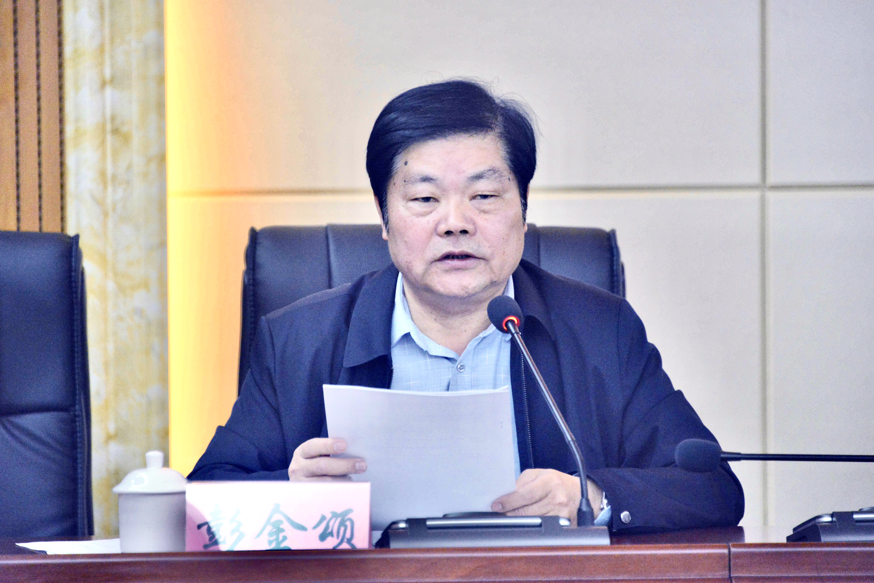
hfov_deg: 6.9
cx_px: 437
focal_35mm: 300
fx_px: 7285
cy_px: 292
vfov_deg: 4.6
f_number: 5.6
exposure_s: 1/250
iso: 6400
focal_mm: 300
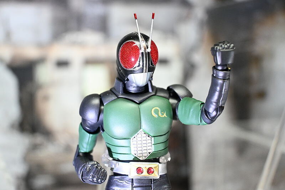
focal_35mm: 62
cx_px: 142
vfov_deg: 22.1
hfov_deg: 32.6
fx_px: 487
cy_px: 95
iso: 2500
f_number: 5.6
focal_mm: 41
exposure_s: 1/125
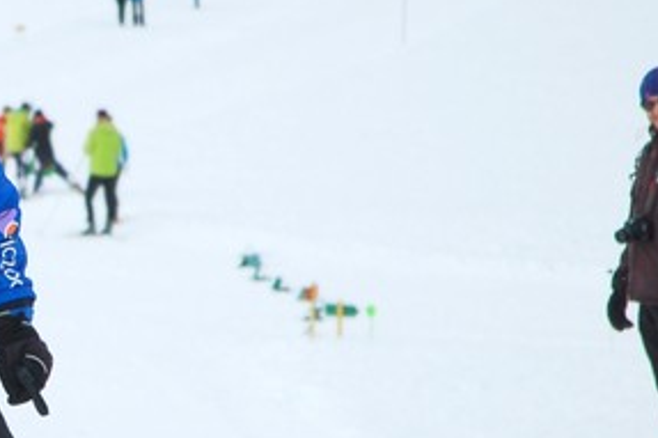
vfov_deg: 3.9
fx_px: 6492
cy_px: 266
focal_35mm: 355
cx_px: -195
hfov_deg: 5.8
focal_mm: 85
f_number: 4.5
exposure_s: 1/1000
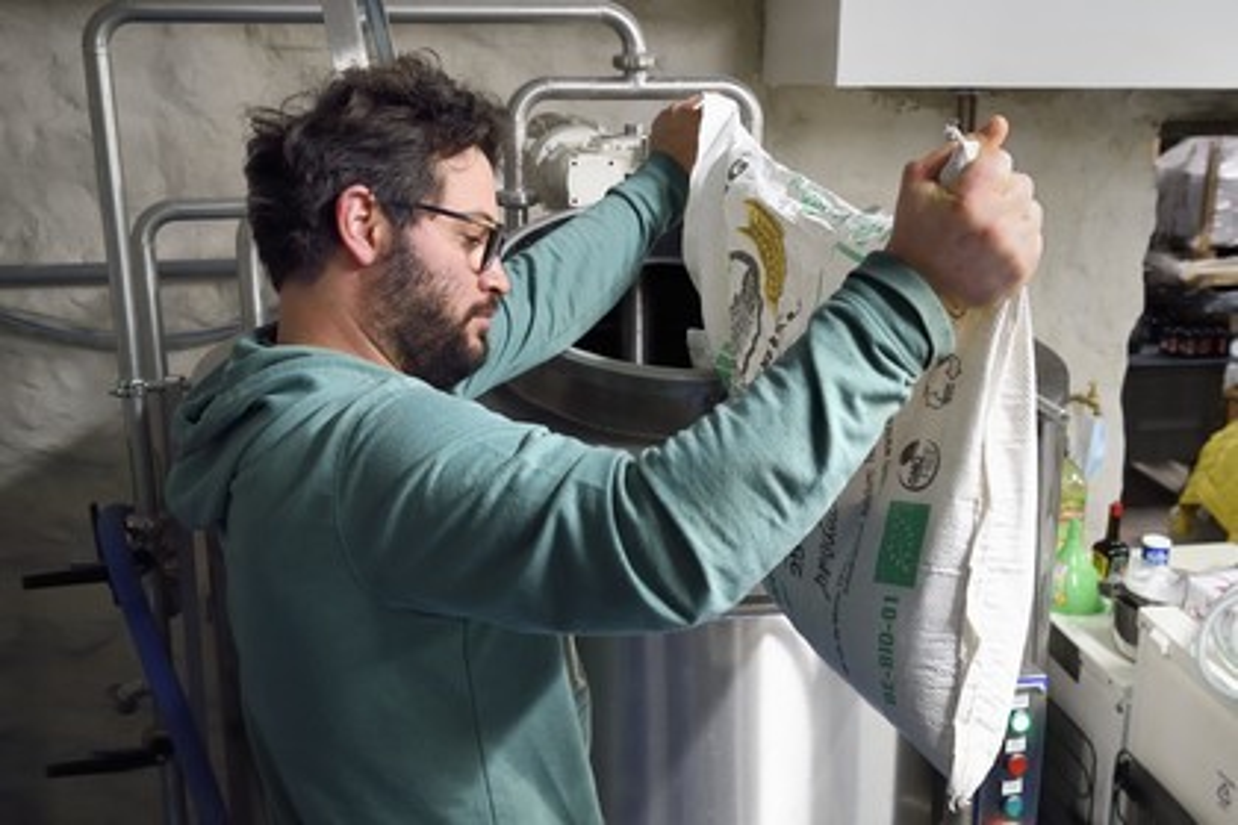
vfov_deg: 38.9
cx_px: 619
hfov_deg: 55.8
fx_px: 1169
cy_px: 412
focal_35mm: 34
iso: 1600
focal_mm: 34
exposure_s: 1/30
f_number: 7.1
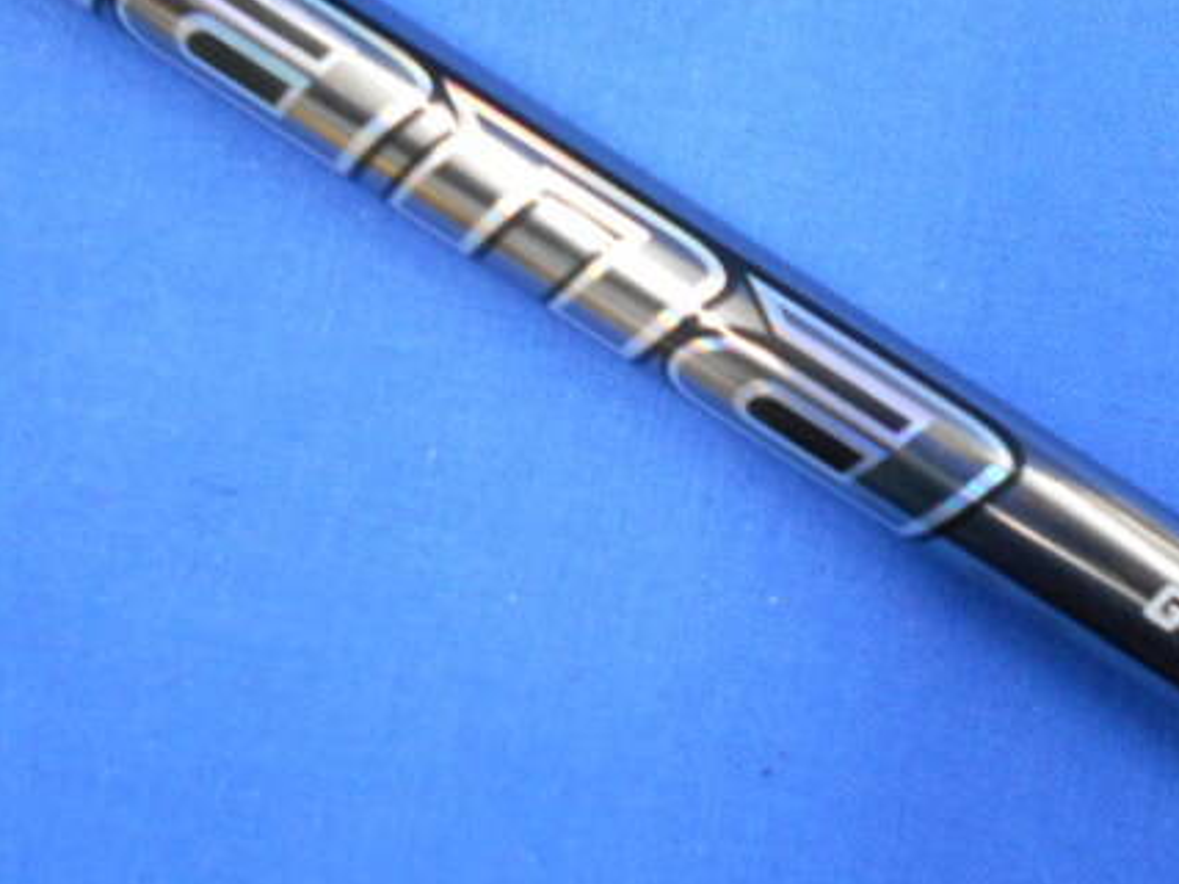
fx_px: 1328
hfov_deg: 46.7
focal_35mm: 39
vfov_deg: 36.6
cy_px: 332
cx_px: 834
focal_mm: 4.6
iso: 400
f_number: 3.2
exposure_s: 1/30
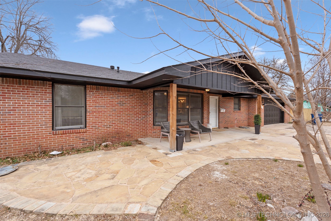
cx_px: 166
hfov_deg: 96.7
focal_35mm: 16
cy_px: 110
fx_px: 147
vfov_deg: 73.7
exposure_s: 1/60
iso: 160
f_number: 8
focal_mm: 16
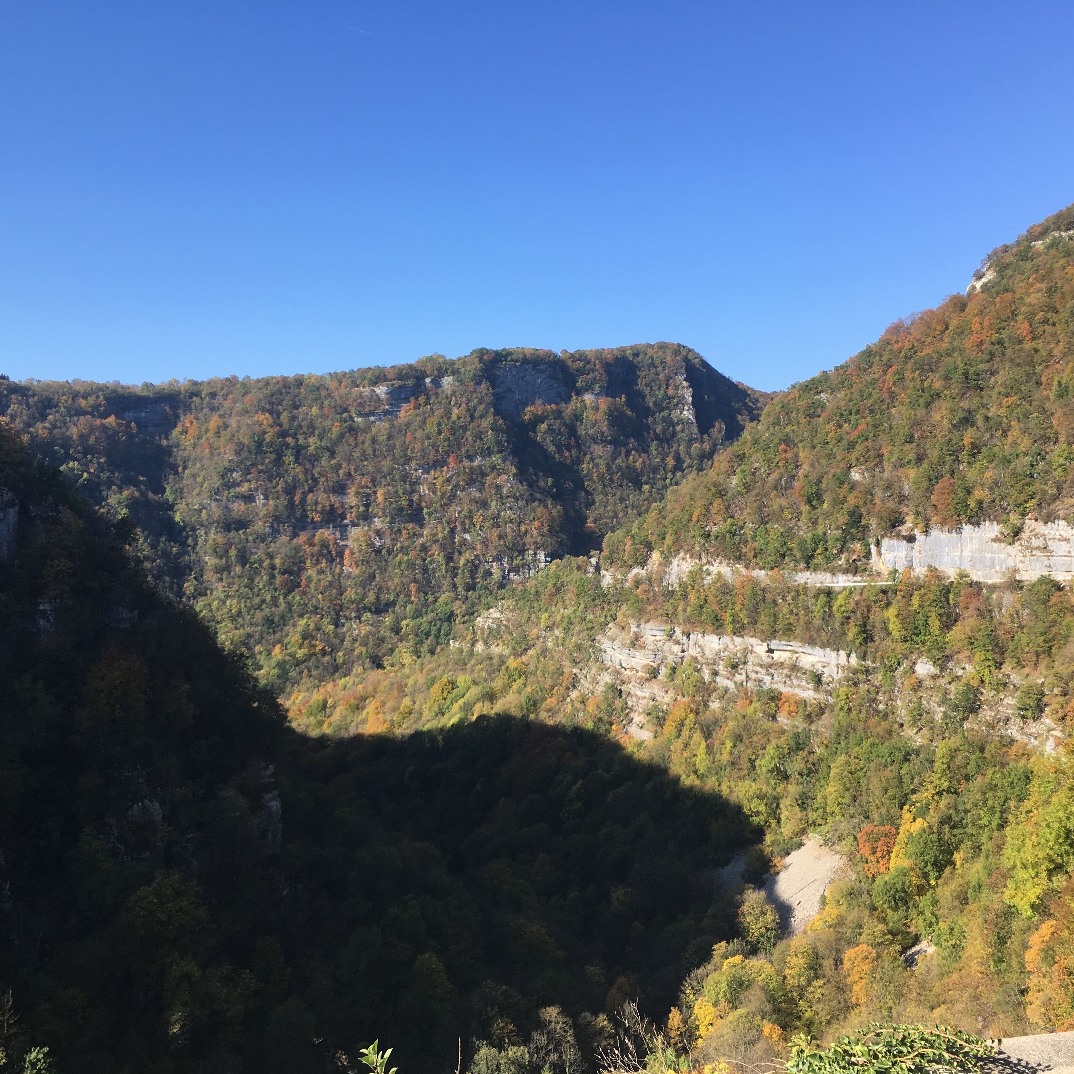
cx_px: 554
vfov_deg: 47.2
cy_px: 549
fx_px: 1229
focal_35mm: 35
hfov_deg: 47.2
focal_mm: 4.15
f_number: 2.2
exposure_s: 1/785
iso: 25
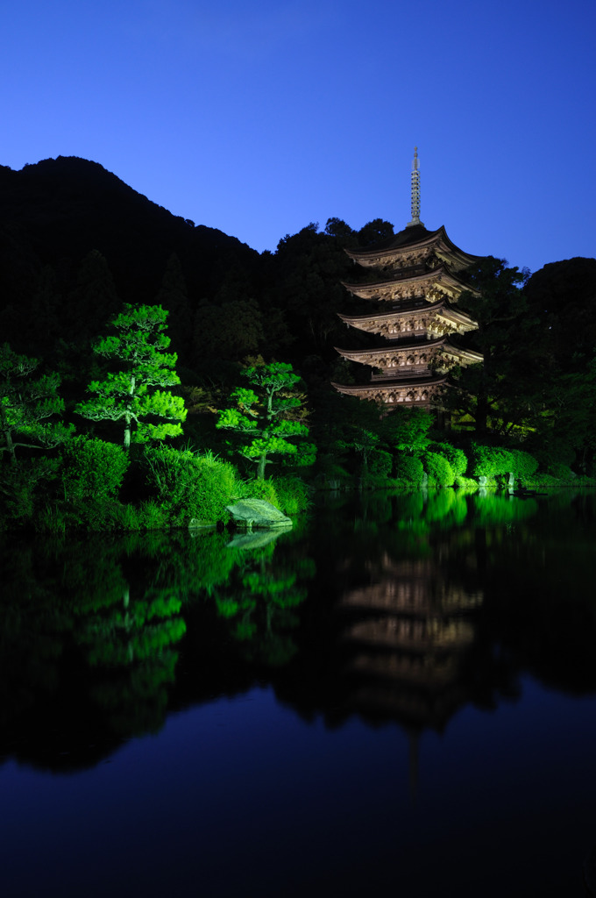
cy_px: 449
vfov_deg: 73.8
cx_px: 298
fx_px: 598
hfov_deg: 53.0
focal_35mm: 24
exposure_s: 6
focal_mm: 16
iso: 200
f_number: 8
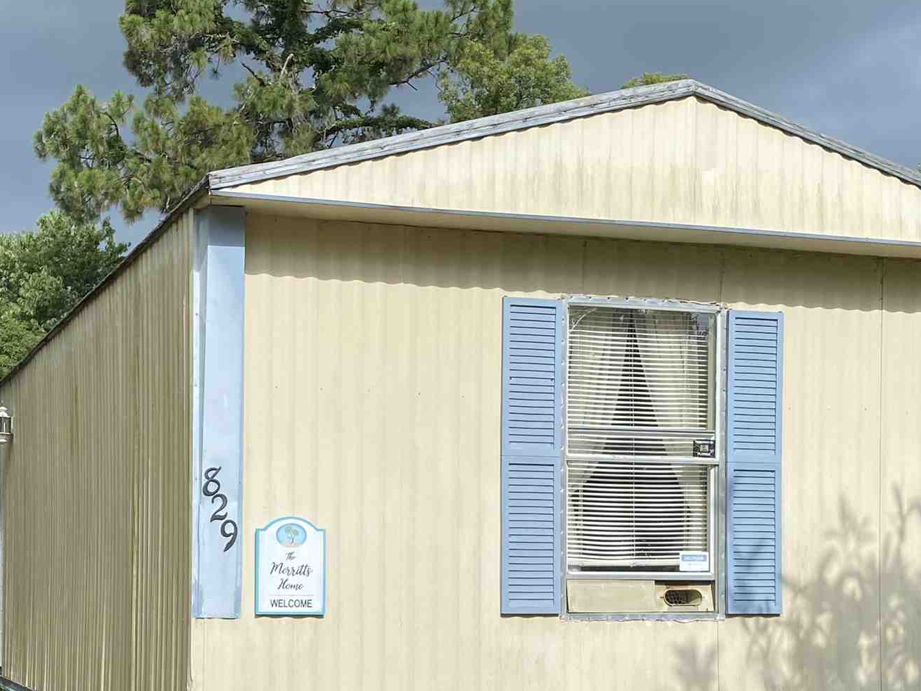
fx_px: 1623
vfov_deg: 23.5
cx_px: 319
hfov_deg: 31.5
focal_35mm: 61
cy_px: 590
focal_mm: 4.25
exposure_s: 1/2688
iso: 32
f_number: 1.8
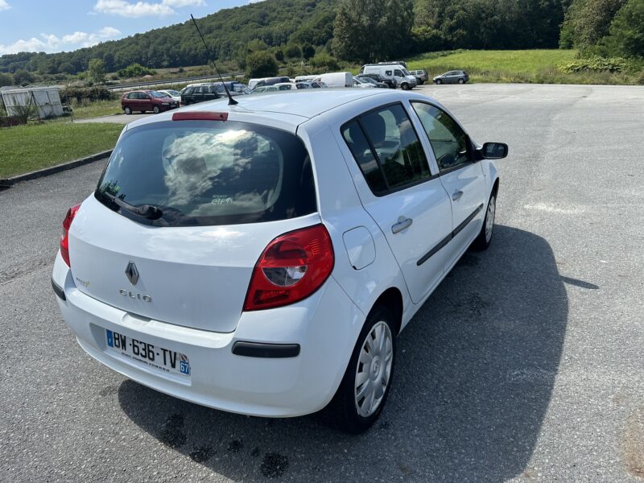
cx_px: 322
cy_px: 242
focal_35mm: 24
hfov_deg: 71.6
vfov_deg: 56.8
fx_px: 446
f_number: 1.78
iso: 80
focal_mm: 6.86
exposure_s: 1/4545
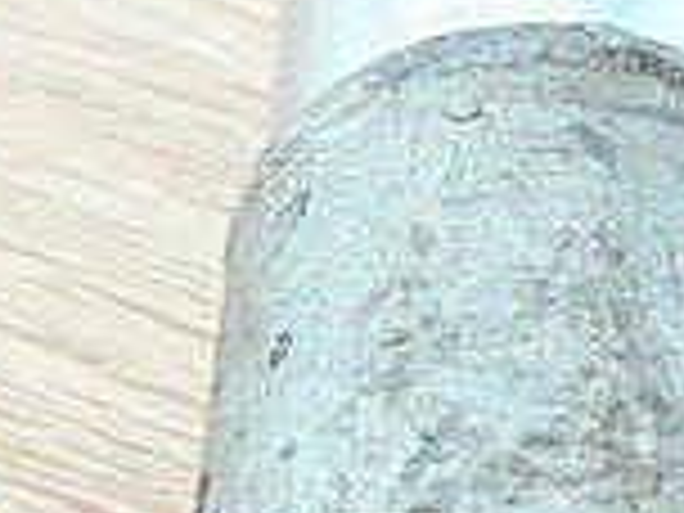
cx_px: 585
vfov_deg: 11.2
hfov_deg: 14.8
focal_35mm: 132
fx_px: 2608
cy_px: 54
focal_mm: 4.5
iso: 400
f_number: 3.4
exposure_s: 1/25
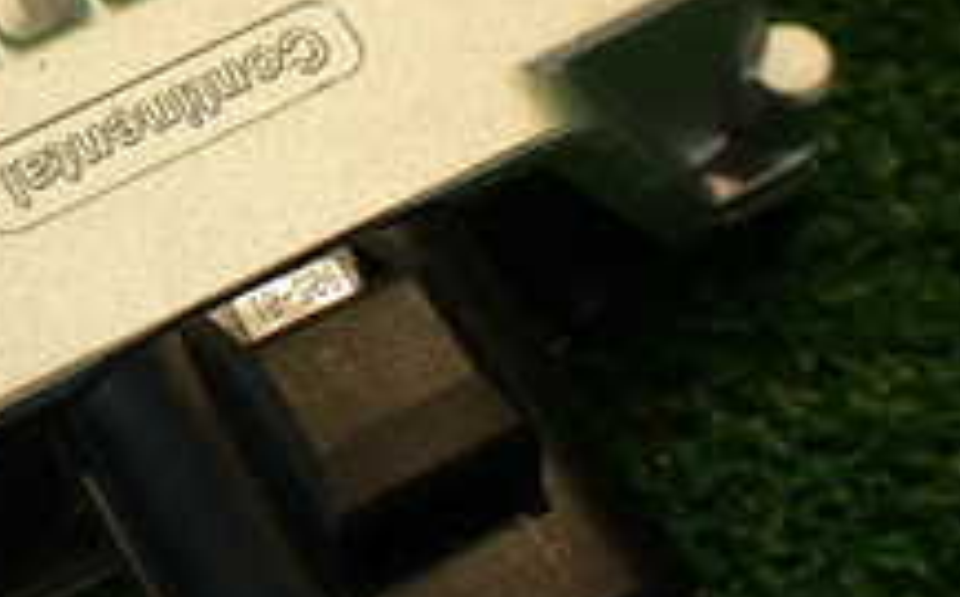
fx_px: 2456
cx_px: -13
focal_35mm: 94
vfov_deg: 13.8
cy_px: 164
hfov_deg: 21.3
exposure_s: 1/60
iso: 125
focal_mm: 5.79
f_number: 2.4
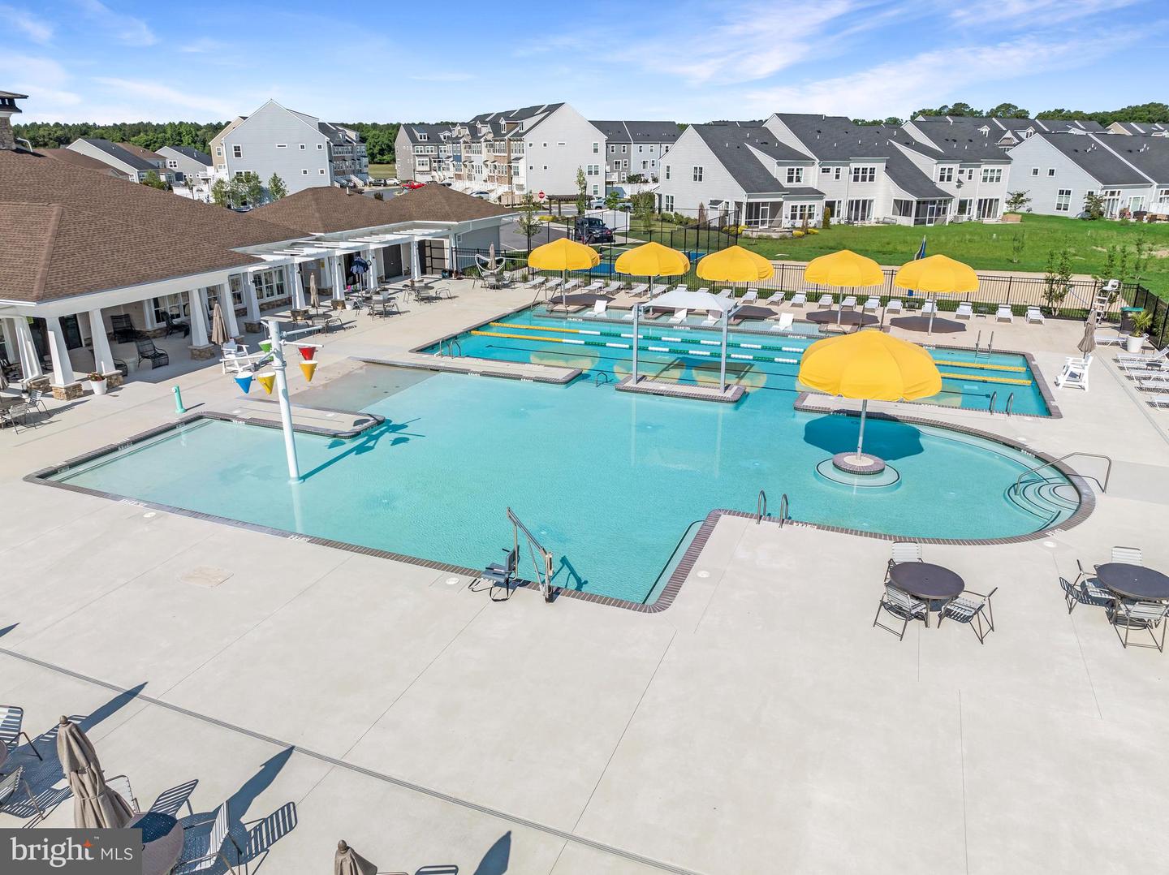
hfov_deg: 71.6
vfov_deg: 56.8
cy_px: 438
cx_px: 584
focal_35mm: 24
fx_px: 810
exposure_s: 1/2500
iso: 100
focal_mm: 12.29
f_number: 2.8
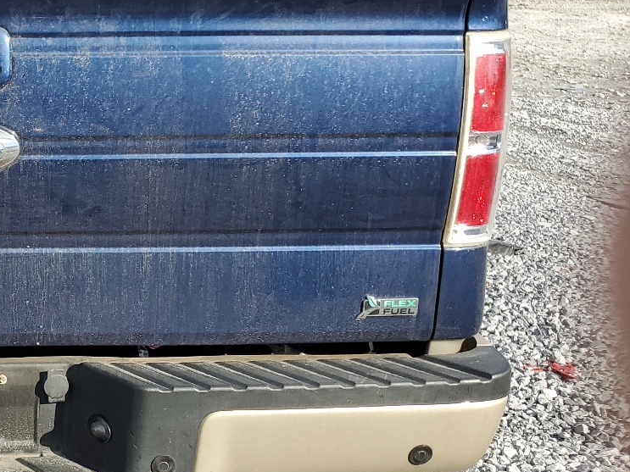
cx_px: -47
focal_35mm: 56
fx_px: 1019
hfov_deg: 30.9
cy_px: 193
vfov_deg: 26.1
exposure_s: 1/2000
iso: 50
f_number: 1.5
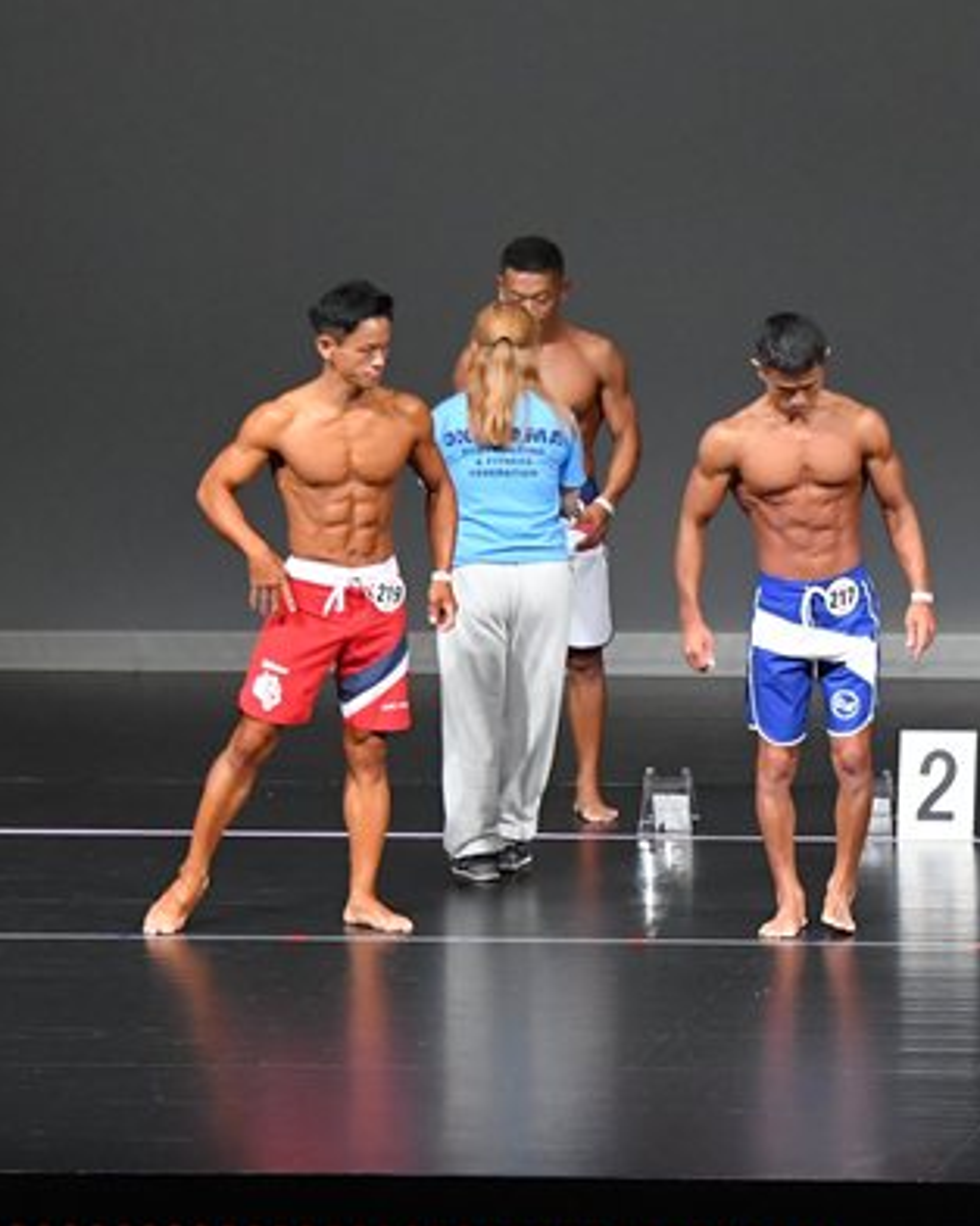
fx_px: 11284
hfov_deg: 5.0
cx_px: 1053
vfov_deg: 6.2
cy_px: 524
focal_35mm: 311
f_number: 5.6
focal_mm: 112
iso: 5000
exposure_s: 1/400
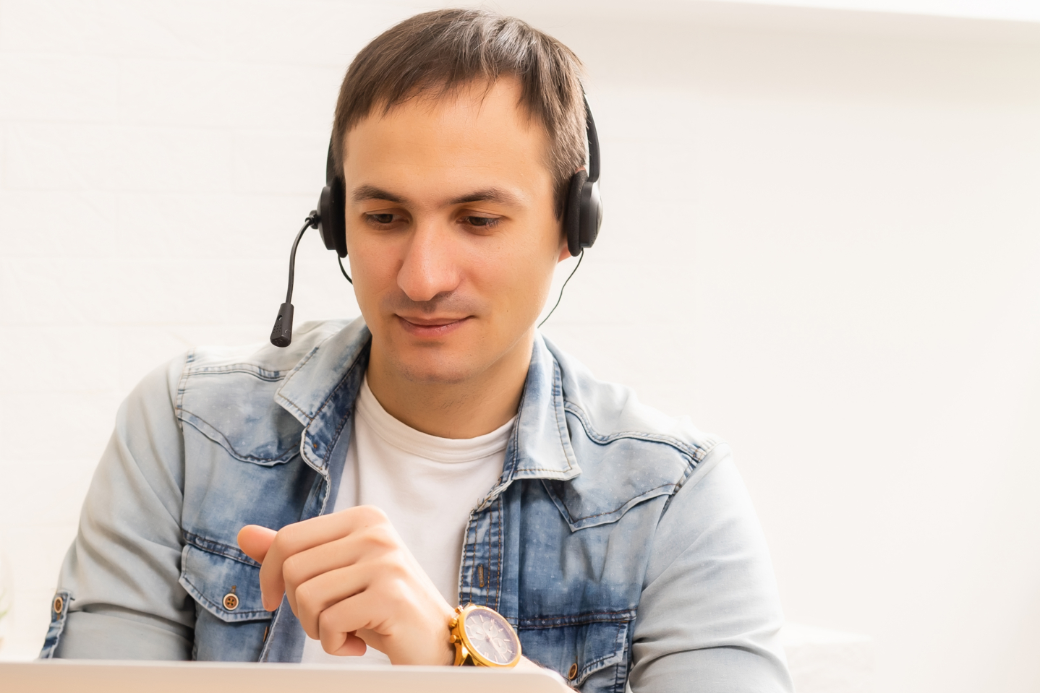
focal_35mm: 89
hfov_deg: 22.7
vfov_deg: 15.2
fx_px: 2571
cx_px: 318
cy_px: 578
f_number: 5
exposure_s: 1/100
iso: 250
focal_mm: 50
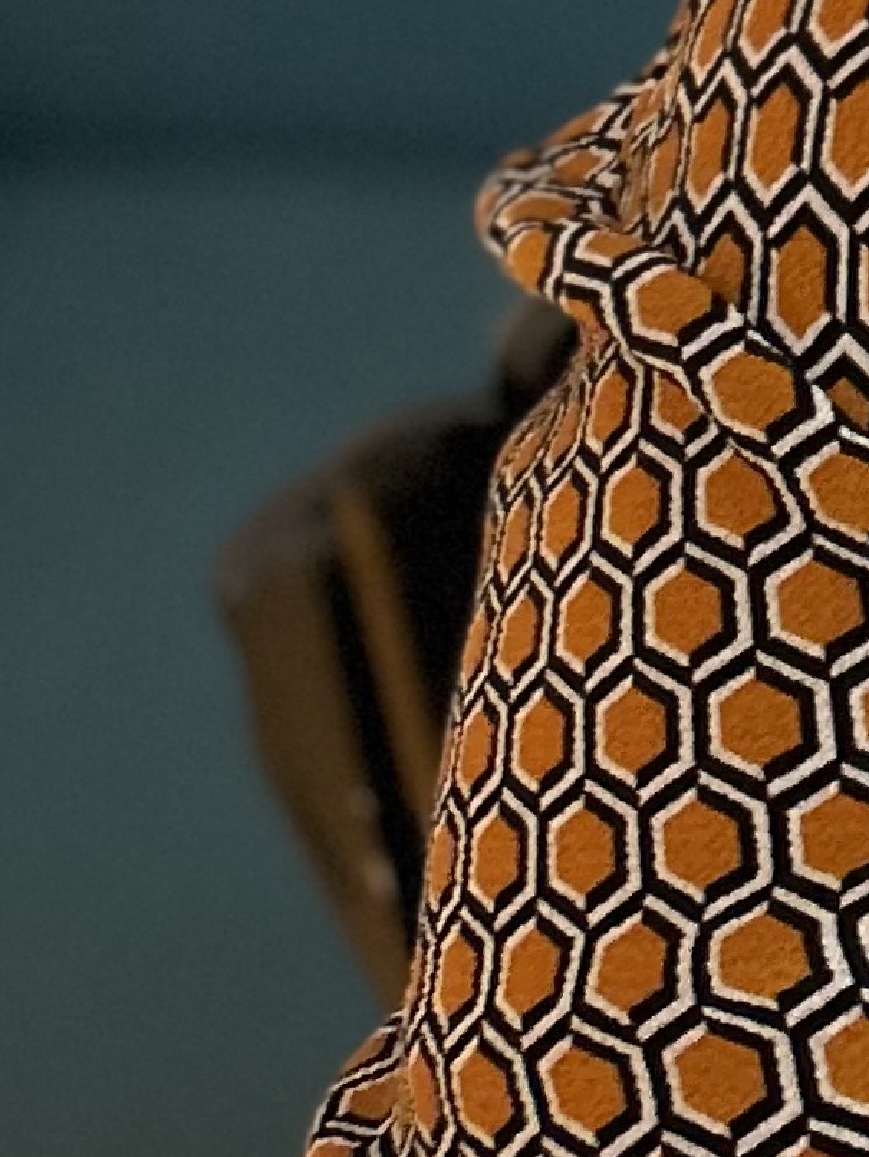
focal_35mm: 130
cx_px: 1833
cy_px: -970
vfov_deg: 13.5
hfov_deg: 10.4
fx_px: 4349
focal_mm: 5.7
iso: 500
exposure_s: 1/50
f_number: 1.5
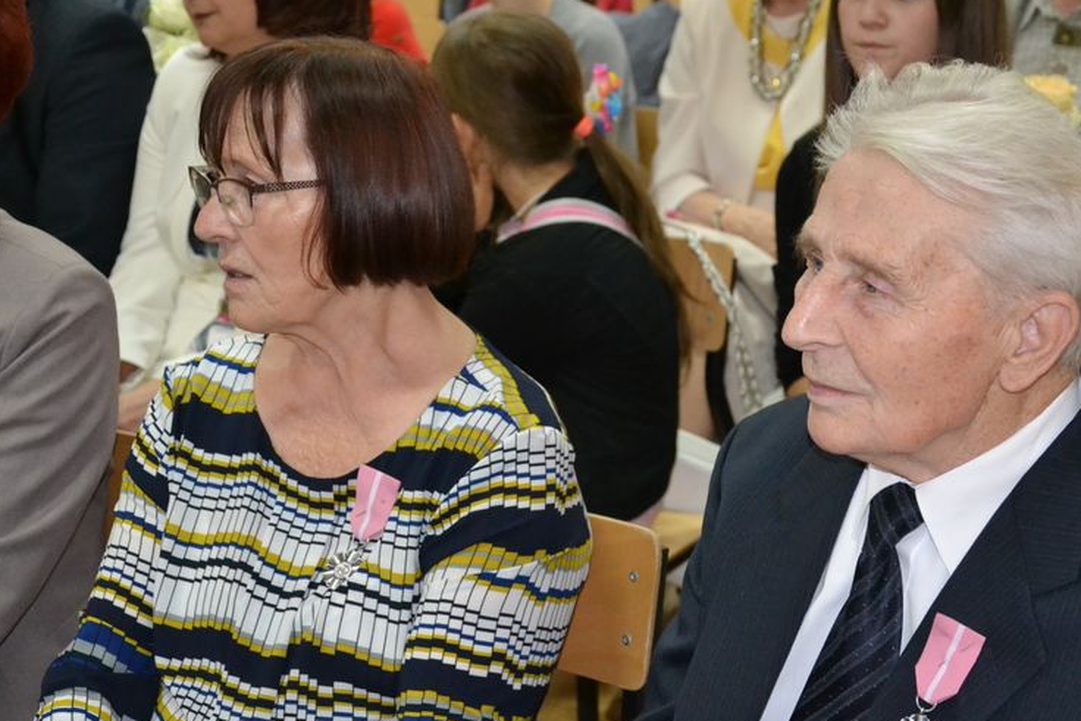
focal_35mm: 77
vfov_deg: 17.7
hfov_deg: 26.3
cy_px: 396
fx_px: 2312
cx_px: 642
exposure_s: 1/60
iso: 3200
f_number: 4.8
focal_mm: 42
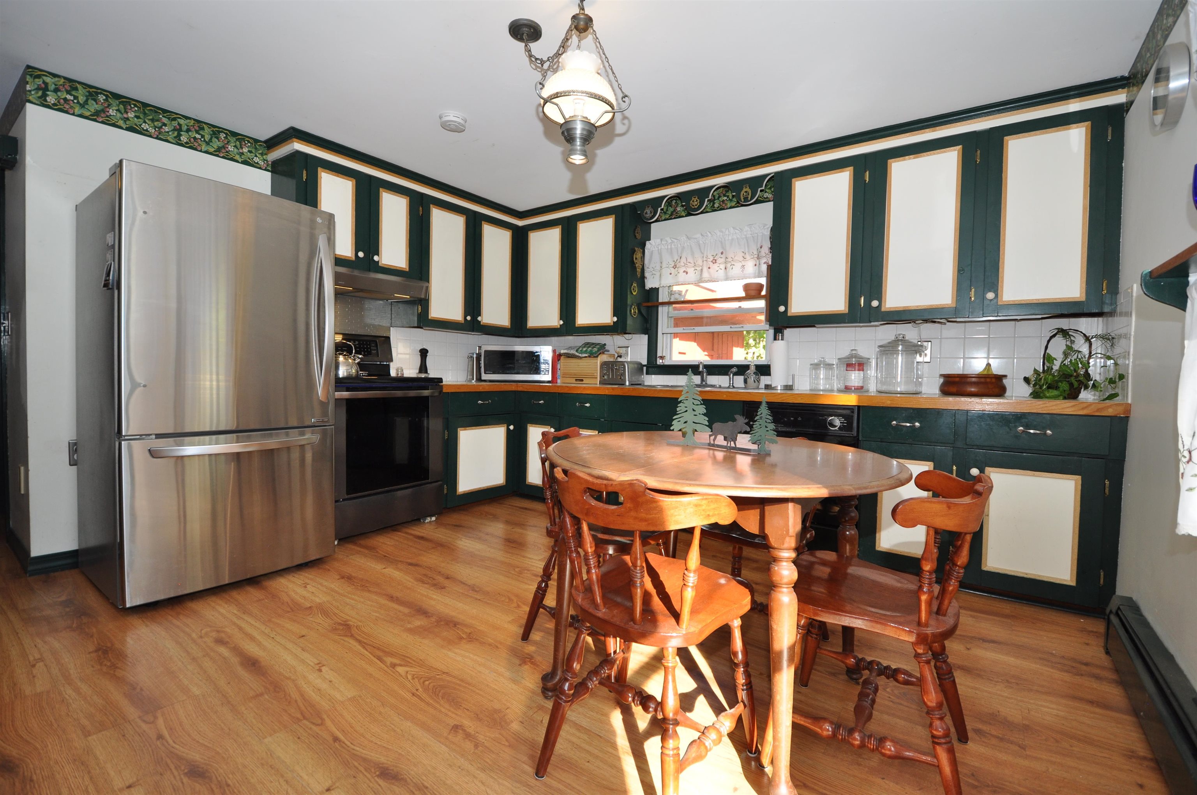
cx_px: 598
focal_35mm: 15
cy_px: 398
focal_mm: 10
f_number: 4.5
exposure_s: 1/80
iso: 400
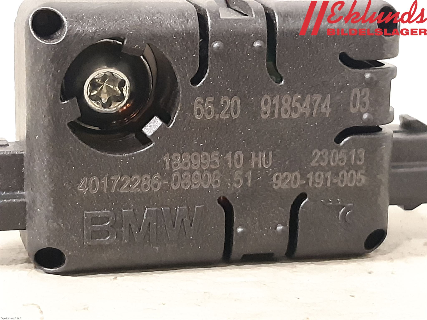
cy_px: 160
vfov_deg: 53.1
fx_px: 321
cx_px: 214
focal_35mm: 26
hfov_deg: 67.3
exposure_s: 1/25
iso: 640
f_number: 1.7
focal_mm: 3.93
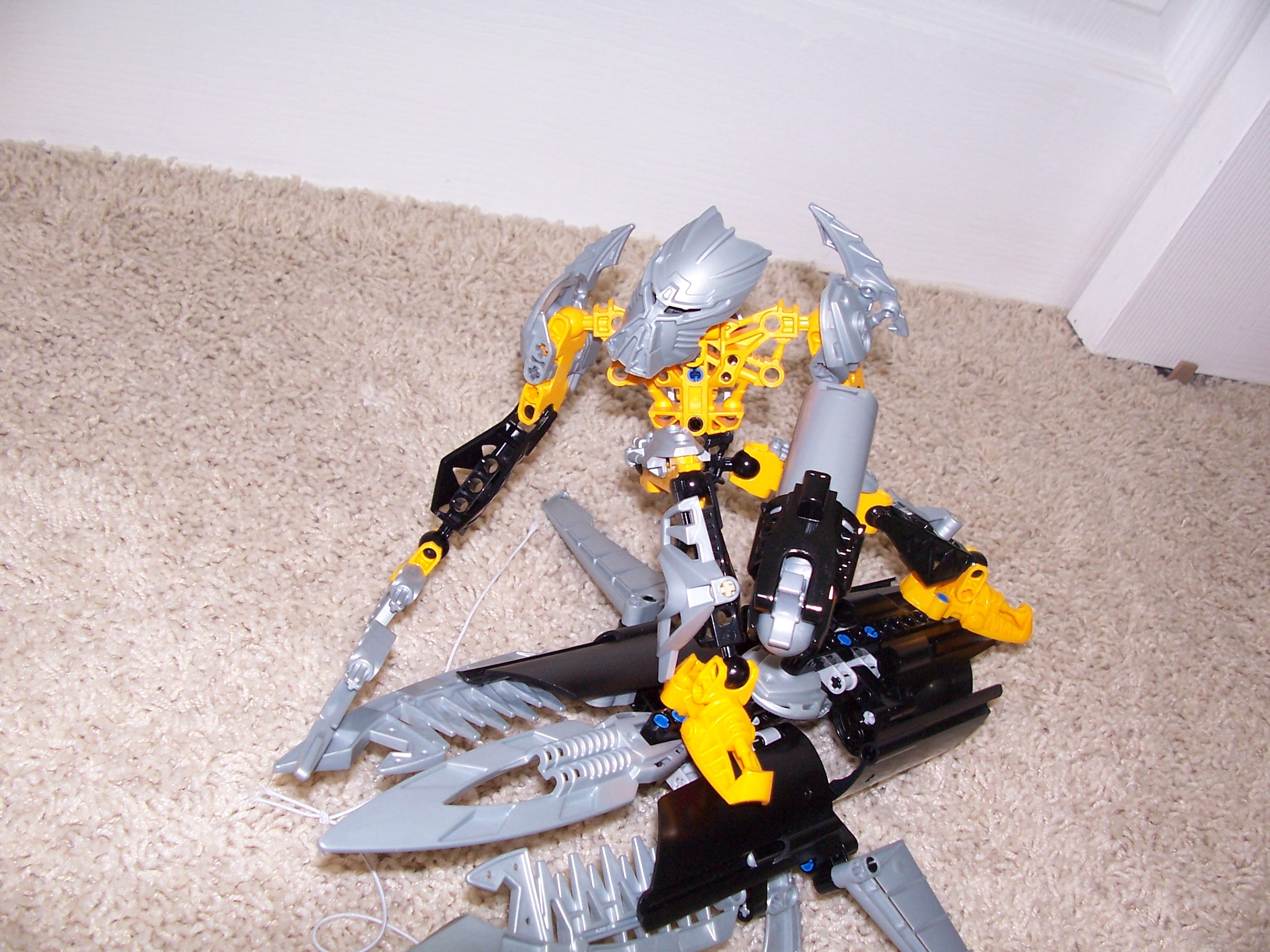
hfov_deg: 52.6
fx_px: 1284
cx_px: 635
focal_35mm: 35
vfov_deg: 40.7
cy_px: 476
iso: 140
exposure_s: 1/60
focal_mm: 6
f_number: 2.8
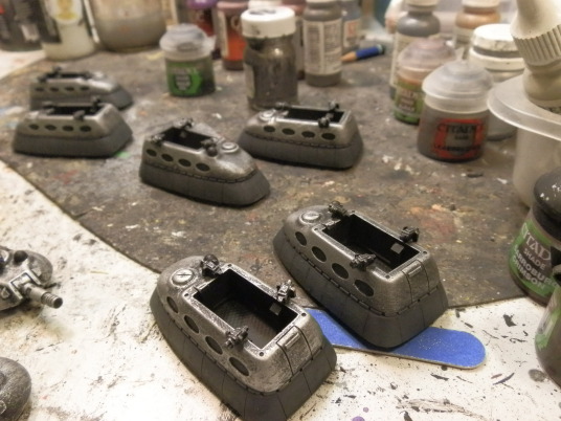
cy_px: 210
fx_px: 454
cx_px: 280
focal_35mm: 28
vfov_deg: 49.7
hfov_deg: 63.4
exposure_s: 1/80
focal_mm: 5
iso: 400
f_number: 3.1
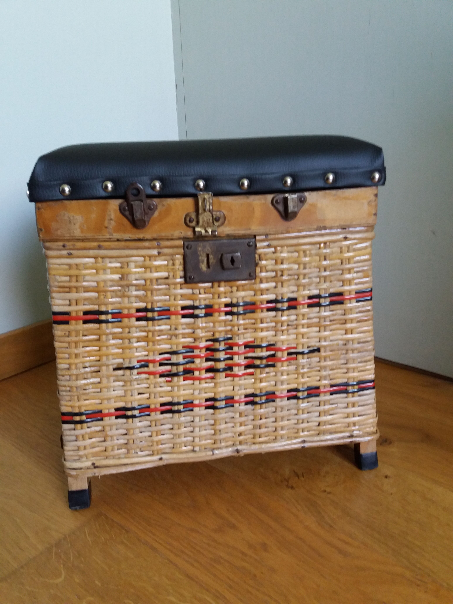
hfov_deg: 49.7
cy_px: 302
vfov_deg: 63.4
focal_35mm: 28
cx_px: 226
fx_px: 489
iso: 160
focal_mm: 3.7
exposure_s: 1/17
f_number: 1.9
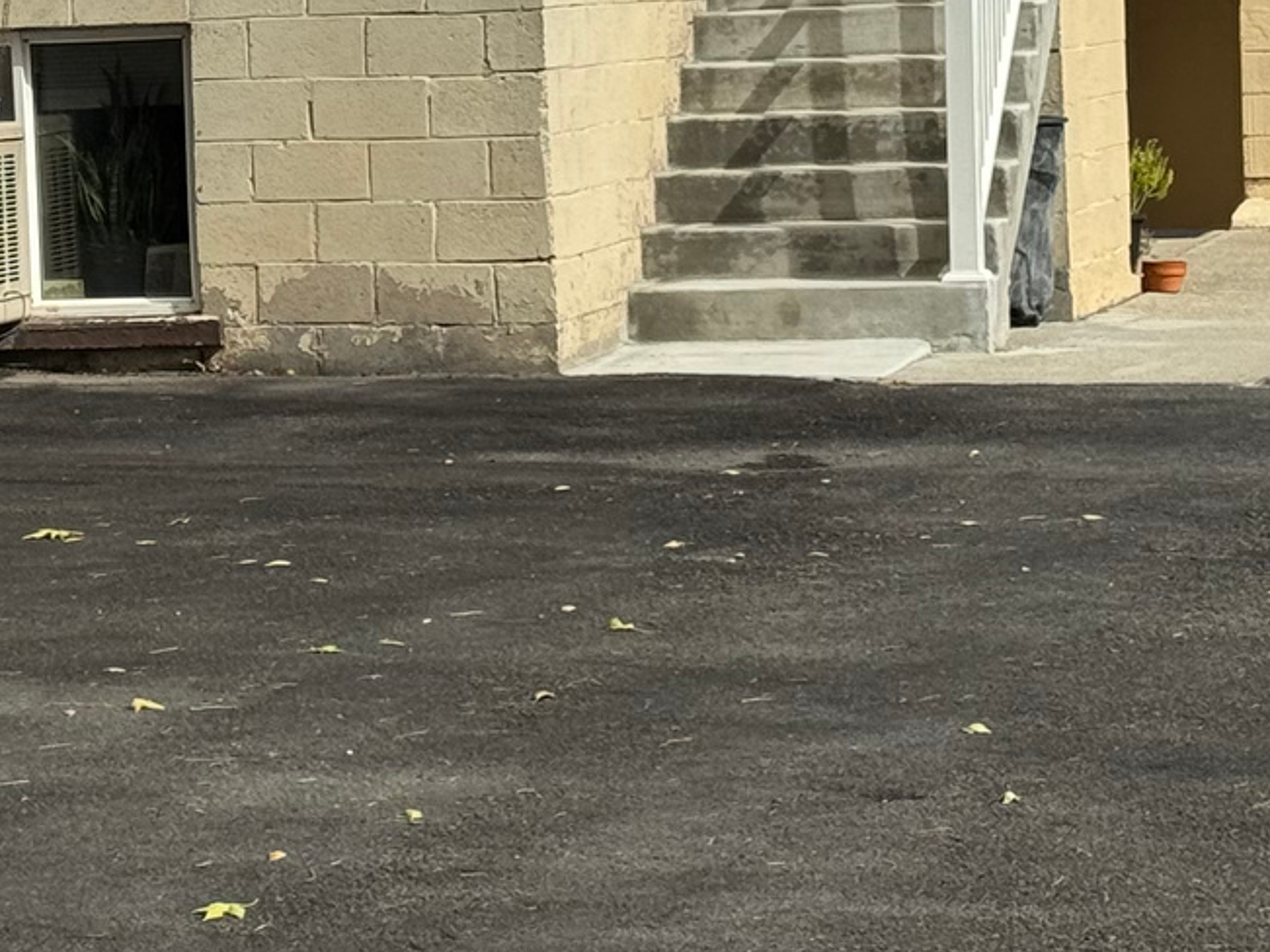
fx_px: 5539
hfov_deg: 13.0
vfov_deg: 9.8
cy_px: 123
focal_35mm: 151
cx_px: 94
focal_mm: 6.76
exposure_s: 1/7937
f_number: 1.78
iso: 64
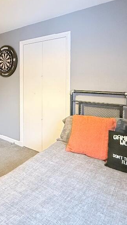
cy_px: 82
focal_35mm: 27
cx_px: 22
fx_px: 162
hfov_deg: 40.8
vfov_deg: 68.6
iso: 1000
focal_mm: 2.22
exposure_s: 1/50
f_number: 2.2
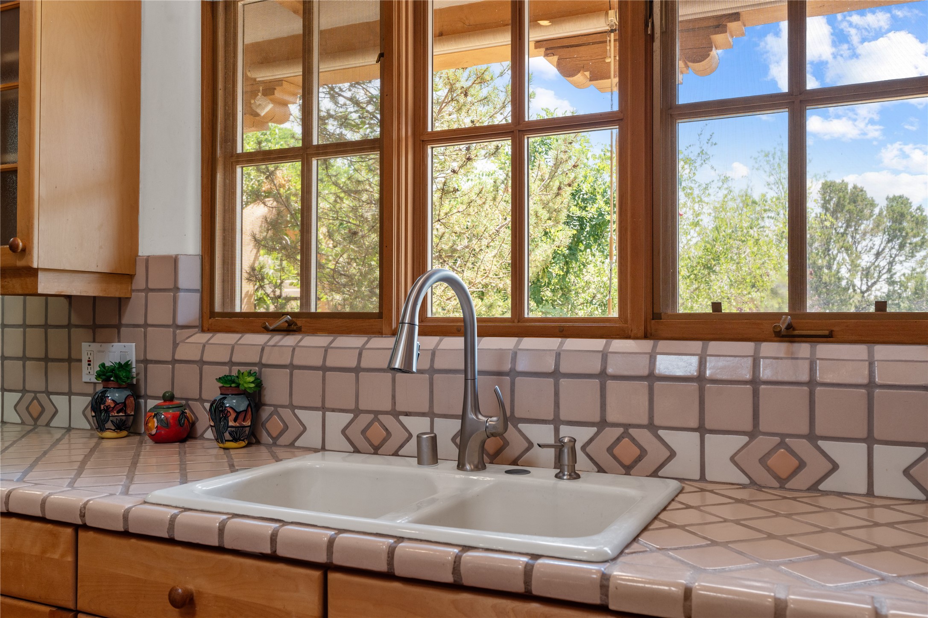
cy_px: 309
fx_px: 799
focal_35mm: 31
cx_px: 464
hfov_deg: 60.3
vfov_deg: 42.3
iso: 400
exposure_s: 1/13
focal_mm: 31
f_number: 9
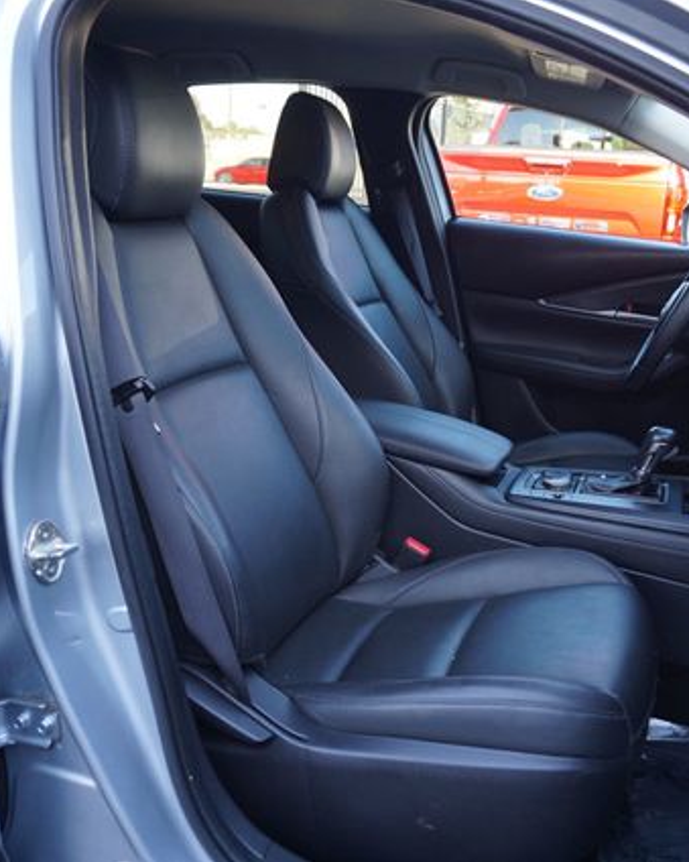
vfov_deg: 52.9
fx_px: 867
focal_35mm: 34
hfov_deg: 43.1
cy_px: 431
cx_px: 413
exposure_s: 1/60
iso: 125
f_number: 4
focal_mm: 16
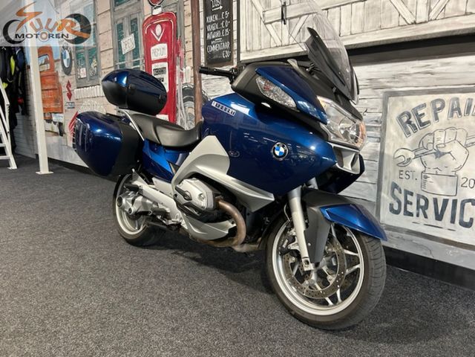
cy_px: 178
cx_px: 238
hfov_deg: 67.3
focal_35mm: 26
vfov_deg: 53.1
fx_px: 357
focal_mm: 5.7
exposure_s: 1/50
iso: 100
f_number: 1.5
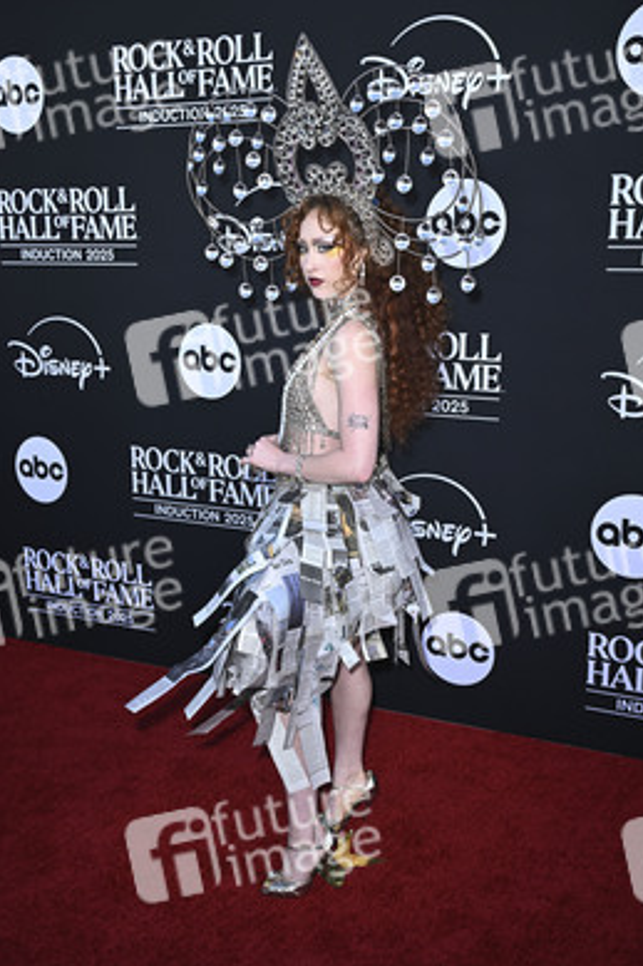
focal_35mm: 38
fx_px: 1019
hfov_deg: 35.0
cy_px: 472
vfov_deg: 50.7
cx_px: 325
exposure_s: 1/320
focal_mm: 37
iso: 640
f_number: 6.3
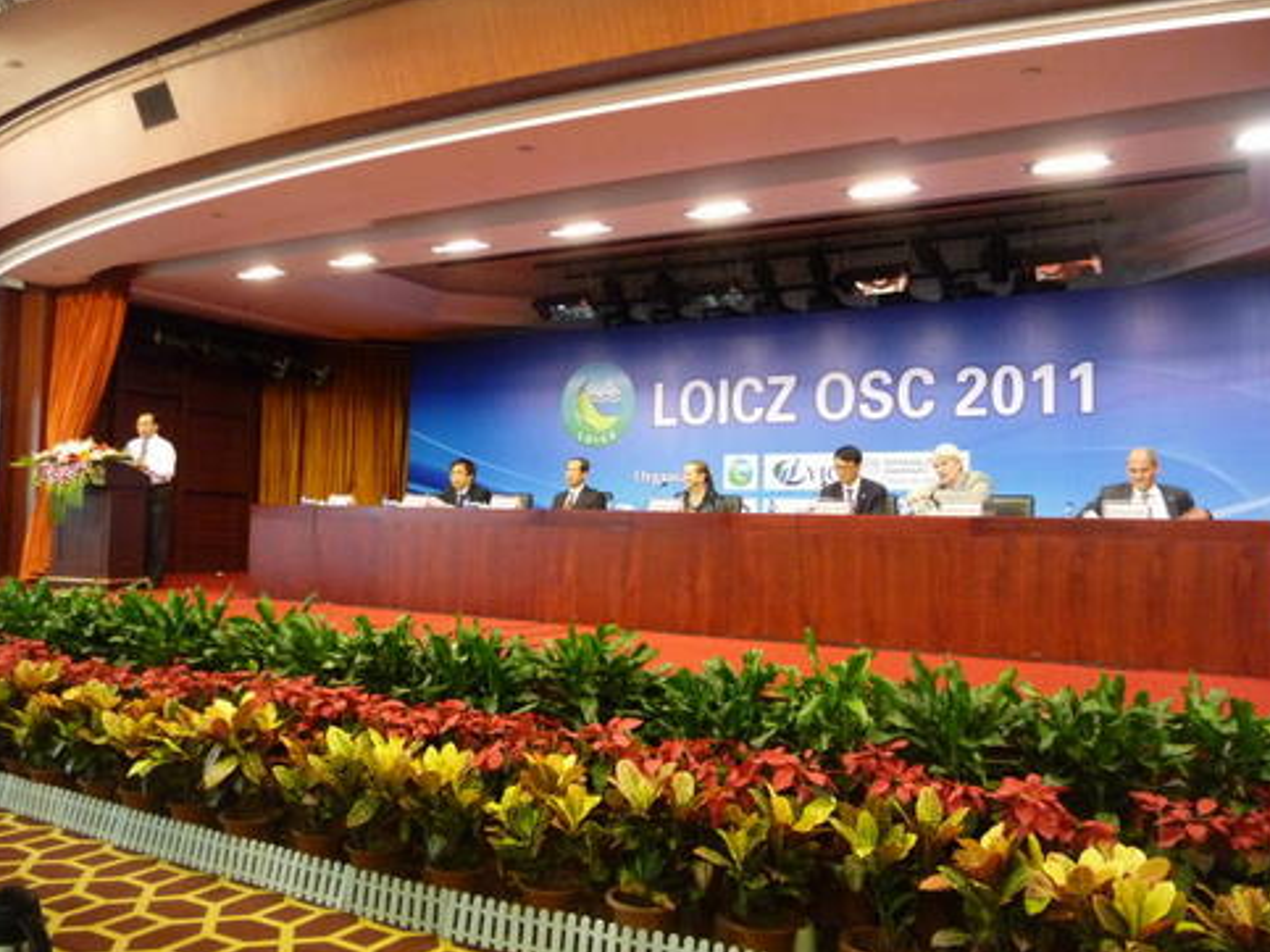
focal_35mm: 29
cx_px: 647
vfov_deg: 48.2
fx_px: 1064
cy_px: 480
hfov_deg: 61.7
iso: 640
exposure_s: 1/30
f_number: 3.3
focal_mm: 4.7
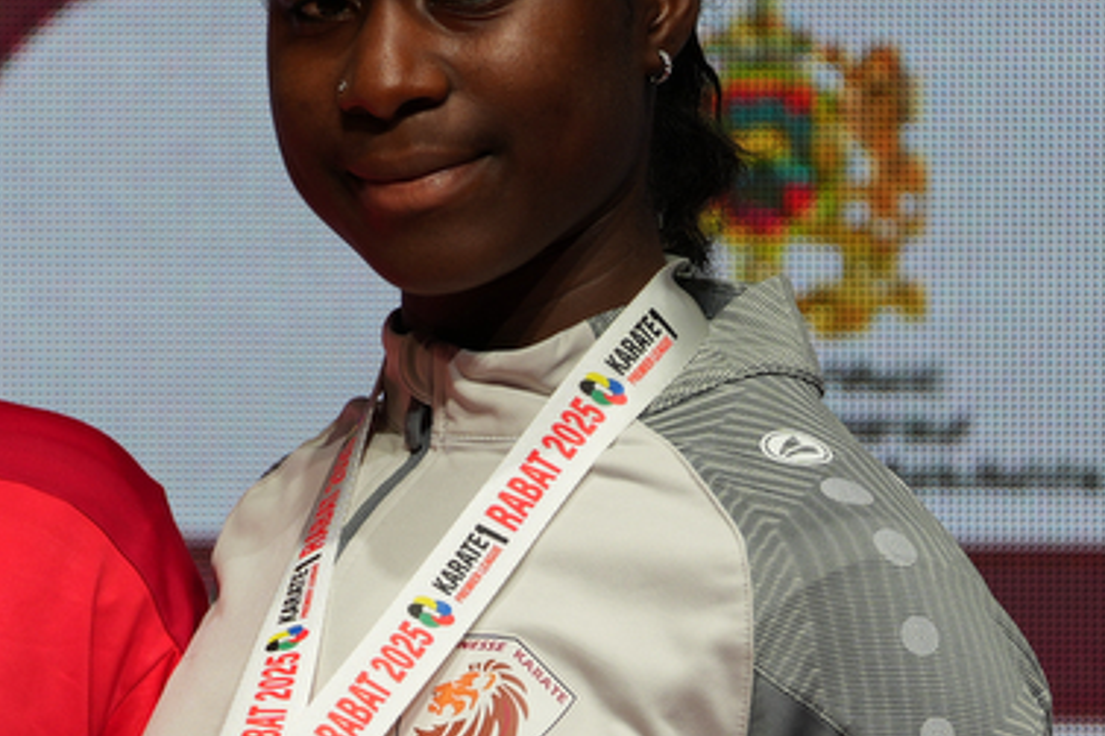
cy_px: 387
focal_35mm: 763
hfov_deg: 2.7
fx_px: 23408
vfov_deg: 1.8
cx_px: -1032
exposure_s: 1/250
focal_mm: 180
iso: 100
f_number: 2.8
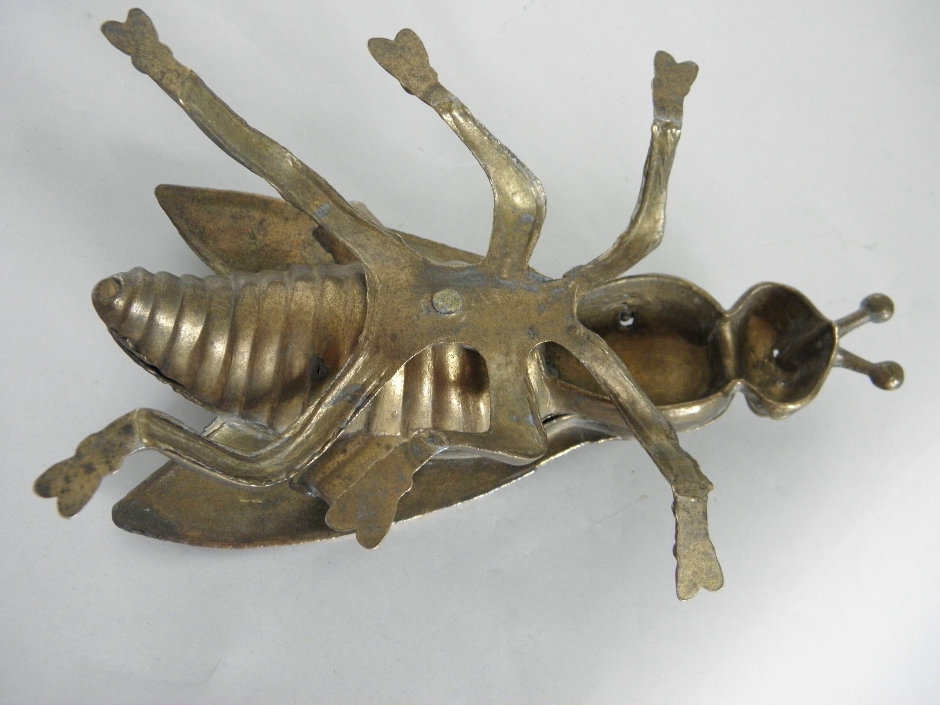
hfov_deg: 49.0
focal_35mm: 38
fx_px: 1032
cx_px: 470
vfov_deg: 37.7
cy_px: 352
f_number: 3.7
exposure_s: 1/13
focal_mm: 6.8
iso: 200
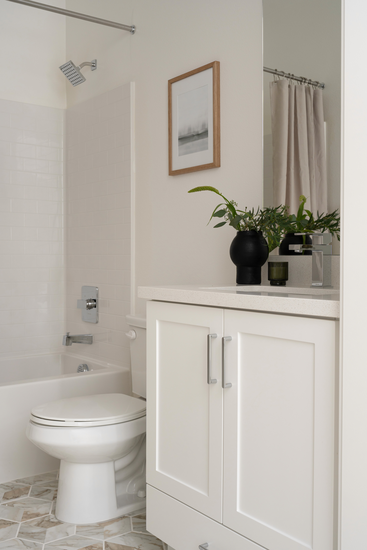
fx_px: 581
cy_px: 275
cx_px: 184
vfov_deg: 50.7
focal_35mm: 38
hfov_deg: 35.1
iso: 320
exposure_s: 1/30
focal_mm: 38
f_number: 8
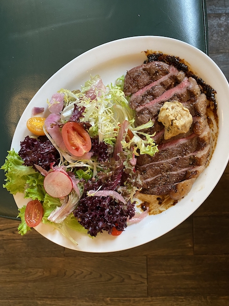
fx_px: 238
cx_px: 117
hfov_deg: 51.4
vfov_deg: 65.3
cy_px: 148
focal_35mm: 27
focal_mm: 4.25
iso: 320
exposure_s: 1/60
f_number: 1.8
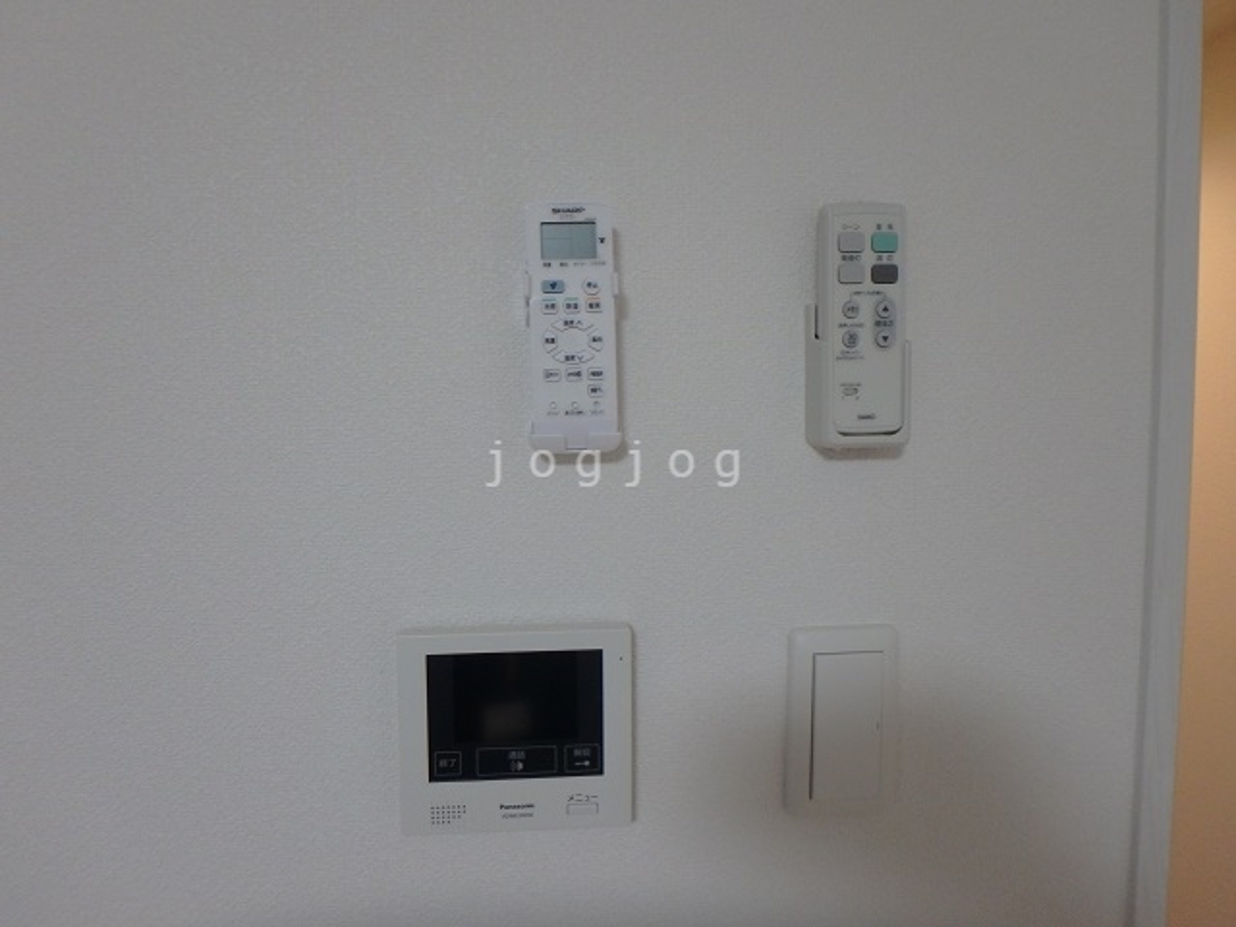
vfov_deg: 63.4
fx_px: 750
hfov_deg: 79.0
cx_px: 618
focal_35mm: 21
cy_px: 464
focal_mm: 3.7
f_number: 3.5
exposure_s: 1/30
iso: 250
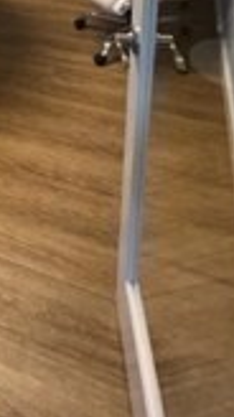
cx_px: -8
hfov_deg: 28.3
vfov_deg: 38.1
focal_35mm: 39
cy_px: -86
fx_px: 431
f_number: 1.8
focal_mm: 1.57
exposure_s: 1/58
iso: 160
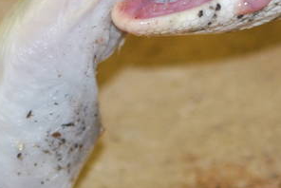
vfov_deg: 1.8
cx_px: 307
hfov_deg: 2.7
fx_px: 6014
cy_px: -14
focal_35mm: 770
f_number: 4.2
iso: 200
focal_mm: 95
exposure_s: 1/60
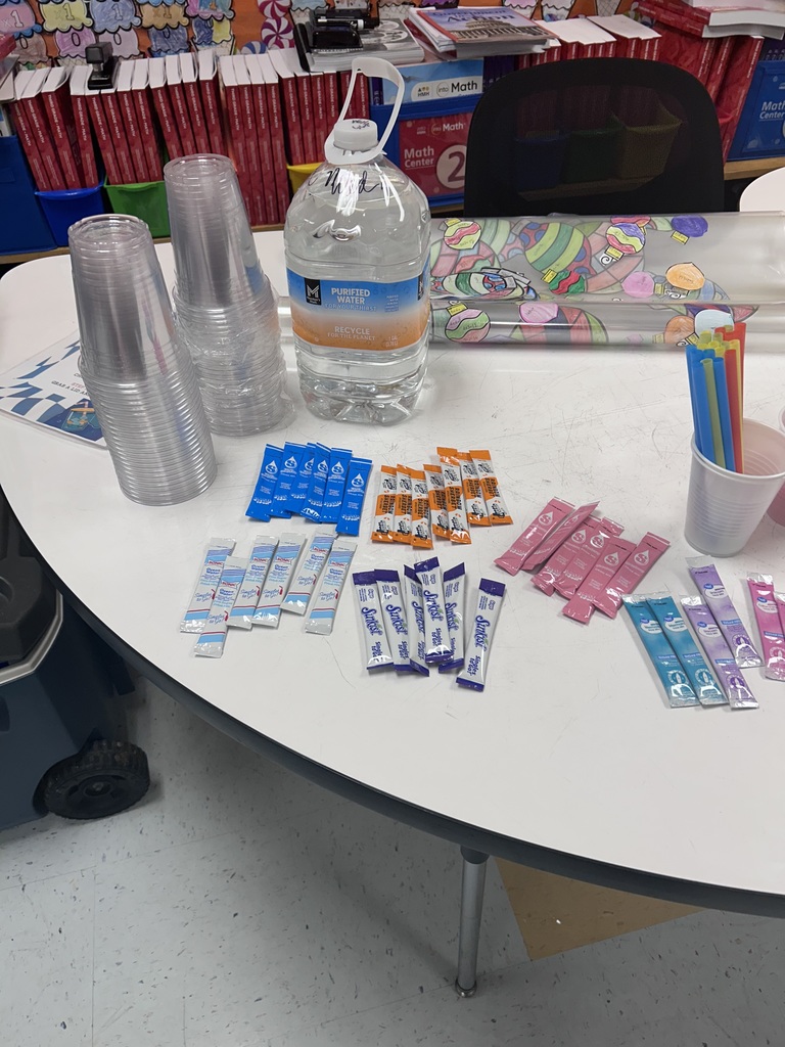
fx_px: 786
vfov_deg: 67.3
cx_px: 392
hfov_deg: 53.1
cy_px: 524
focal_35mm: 26
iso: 50
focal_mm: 5.7
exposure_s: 1/120
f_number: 1.5
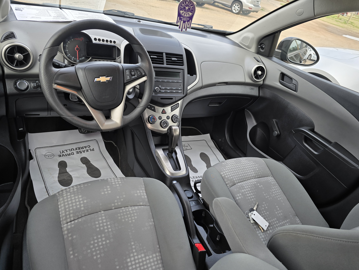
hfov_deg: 71.6
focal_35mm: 24
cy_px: 130
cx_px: 184
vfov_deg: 56.8
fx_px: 249
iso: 50
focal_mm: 6.3
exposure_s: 1/180
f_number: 1.7
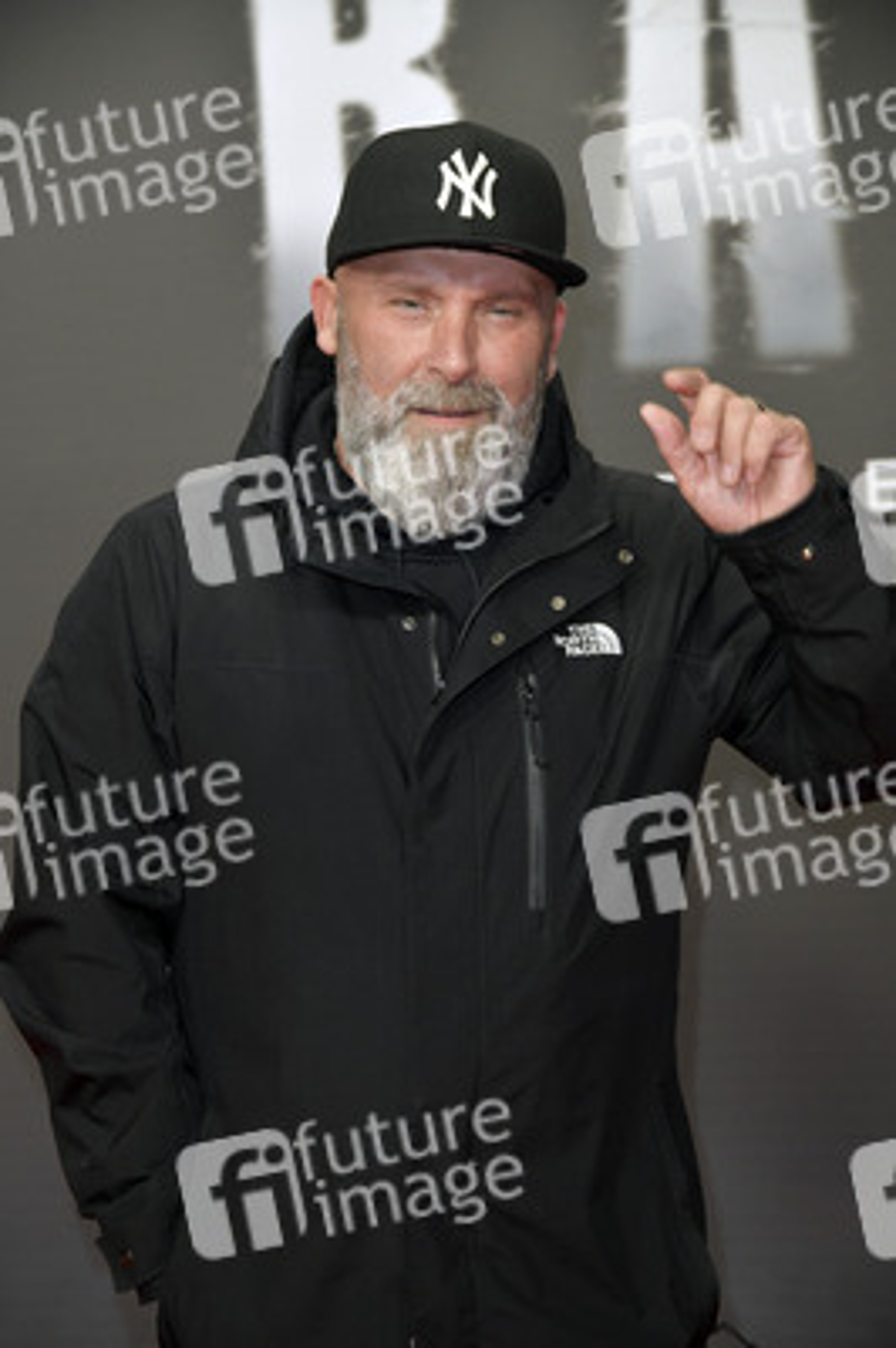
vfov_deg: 21.5
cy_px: 674
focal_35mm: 95
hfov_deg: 14.4
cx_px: 448
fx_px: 3553
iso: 1600
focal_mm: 95
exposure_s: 1/250
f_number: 5.6
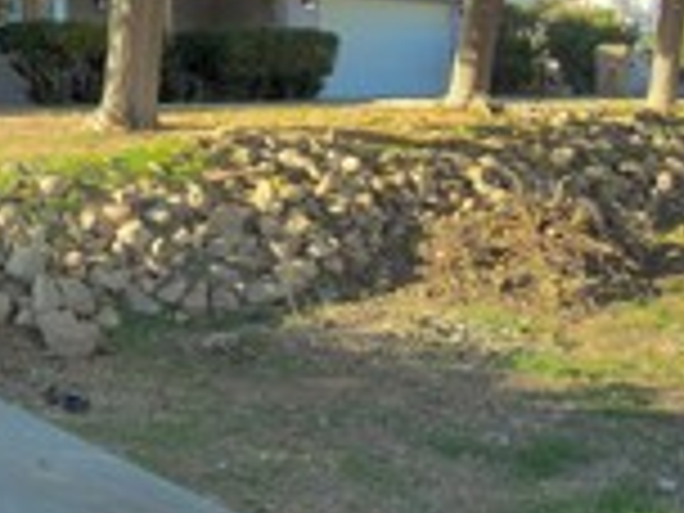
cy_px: 153
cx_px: 153
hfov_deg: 32.0
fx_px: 1166
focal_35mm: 59
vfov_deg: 24.6
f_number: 2.2
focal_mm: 2.22
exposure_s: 1/203
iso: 20
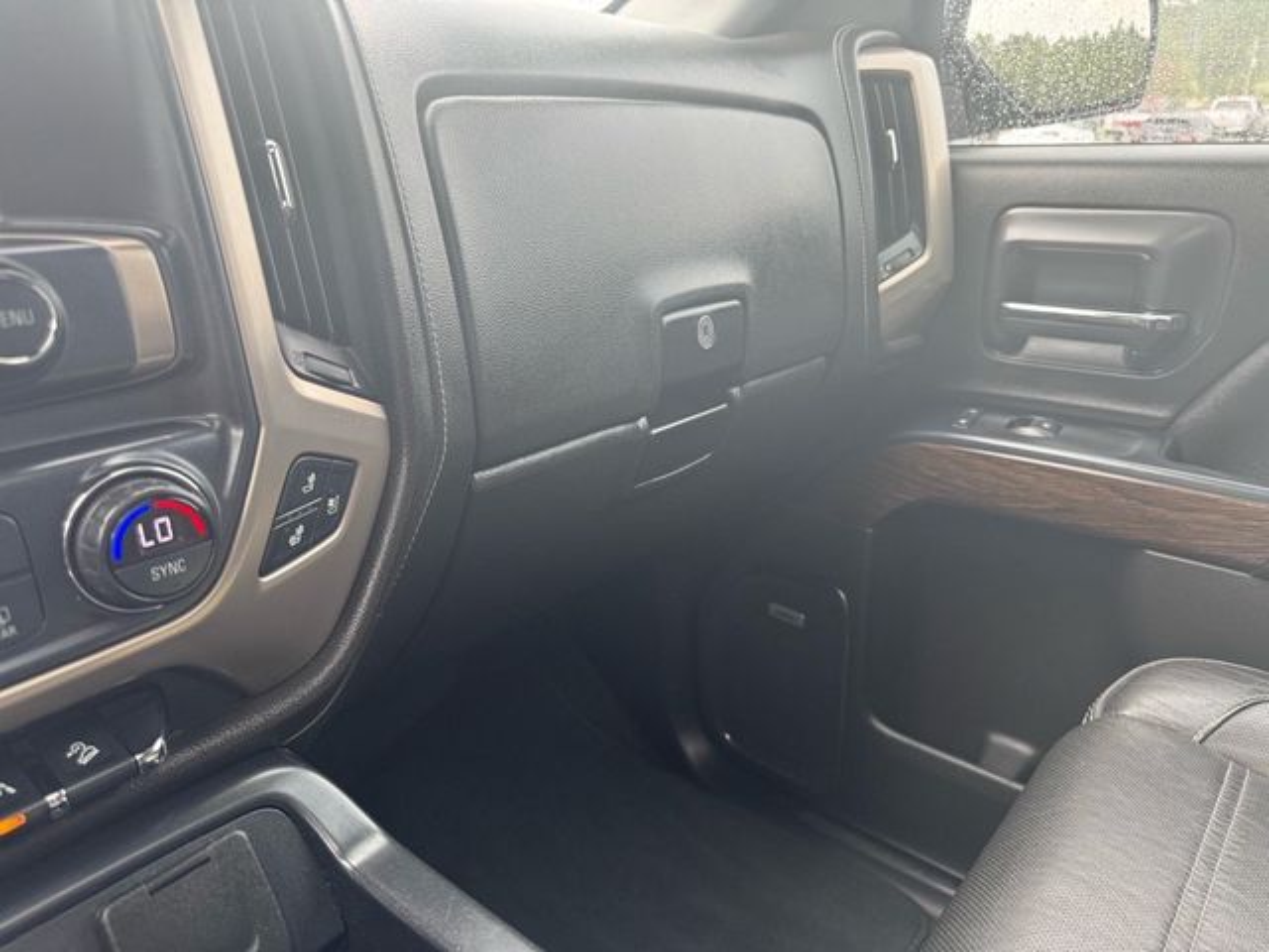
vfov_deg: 56.8
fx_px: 880
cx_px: 634
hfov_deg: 71.6
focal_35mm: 24
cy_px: 476
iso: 160
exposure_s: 1/121
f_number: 1.78
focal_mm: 6.76
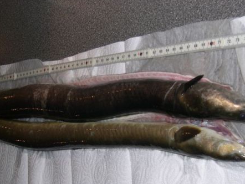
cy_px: 120
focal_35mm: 55
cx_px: 104
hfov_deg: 34.8
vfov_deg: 26.5
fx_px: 389
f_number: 7.6
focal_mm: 8
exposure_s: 1/60
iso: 100
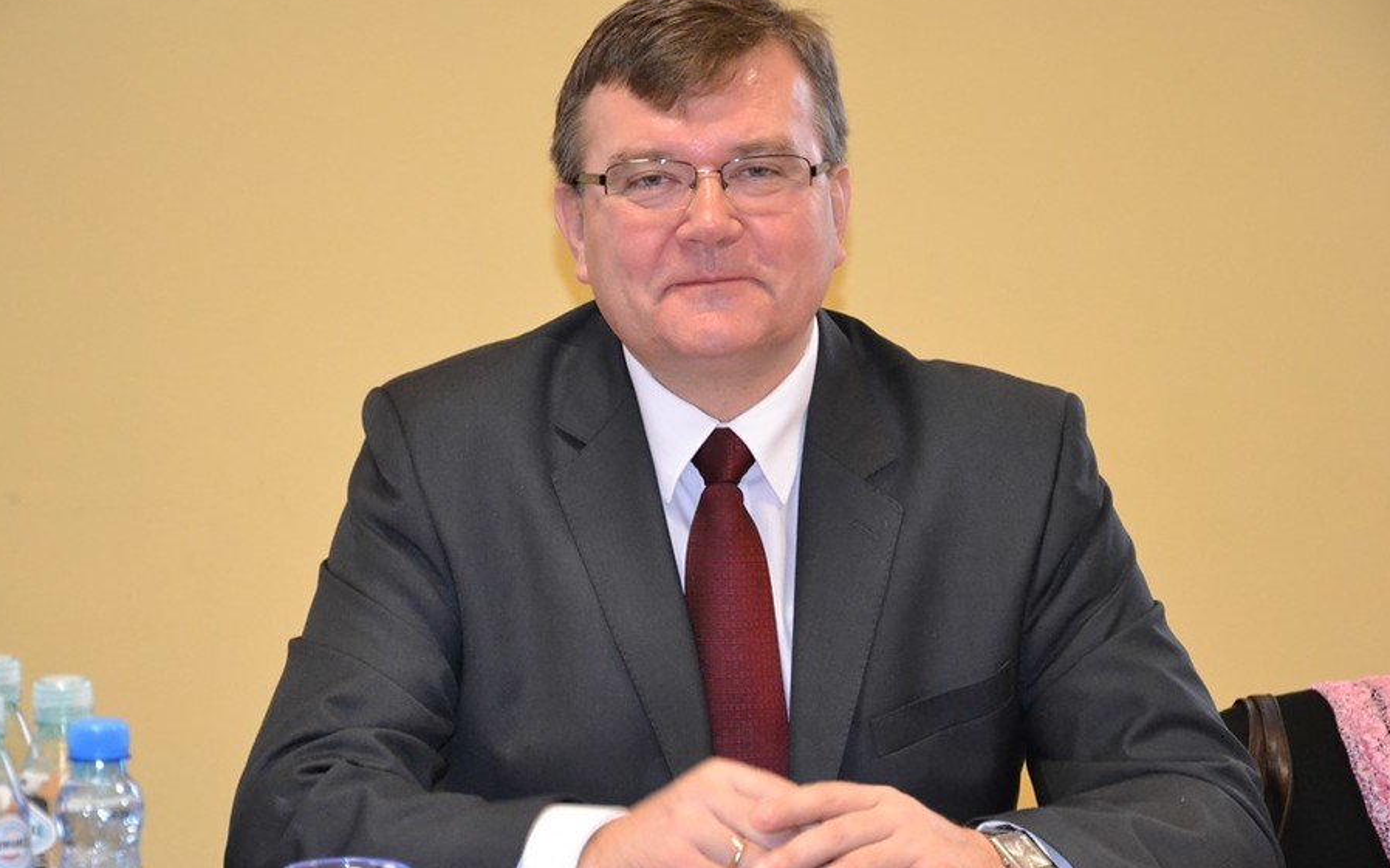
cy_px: 471
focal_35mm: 123
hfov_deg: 17.0
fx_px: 4642
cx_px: 675
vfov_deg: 10.7
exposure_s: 1/60
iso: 3200
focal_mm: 75
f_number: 5.3
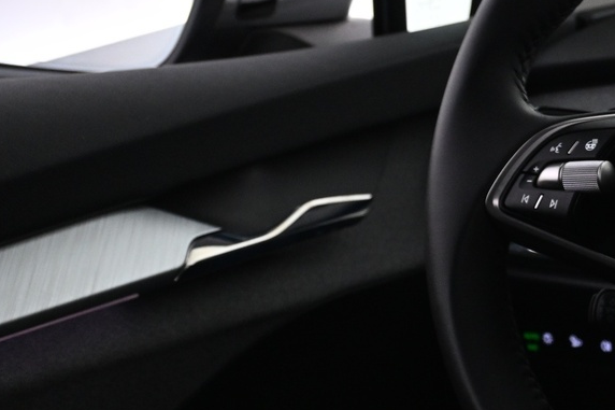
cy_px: 222
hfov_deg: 18.6
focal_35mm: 102
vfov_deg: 13.4
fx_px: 1742
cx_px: 810
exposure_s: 1/40
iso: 1100
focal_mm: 24
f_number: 4.2
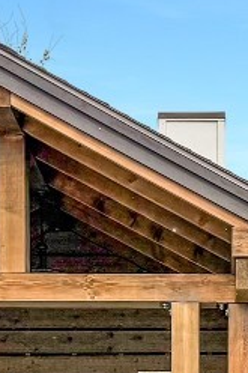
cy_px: 368
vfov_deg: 19.3
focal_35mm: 103
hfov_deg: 13.1
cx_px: 236
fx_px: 1066
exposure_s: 1/5700
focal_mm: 6.76
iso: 80
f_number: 1.8
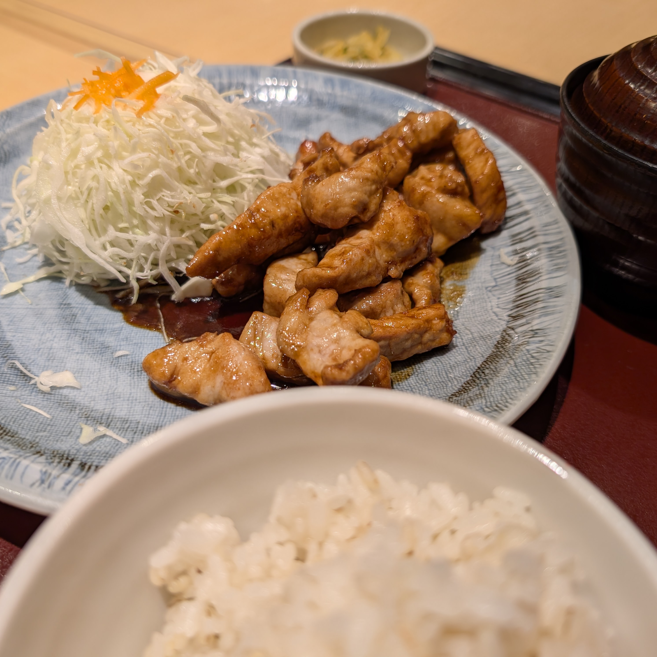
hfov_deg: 55.6
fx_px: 623
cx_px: 333
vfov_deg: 55.6
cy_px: 320
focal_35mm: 29
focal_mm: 6.9
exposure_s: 1/257
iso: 24
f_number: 1.68
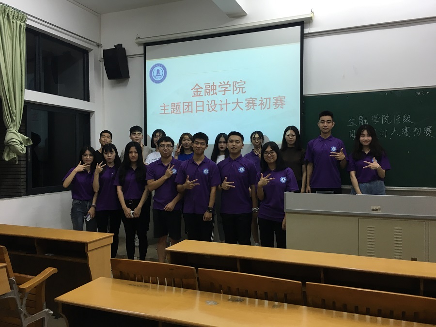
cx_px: 218
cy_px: 164
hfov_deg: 61.7
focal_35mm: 29
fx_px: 365
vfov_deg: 48.2
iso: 64
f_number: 2.2
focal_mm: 4.15
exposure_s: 1/33
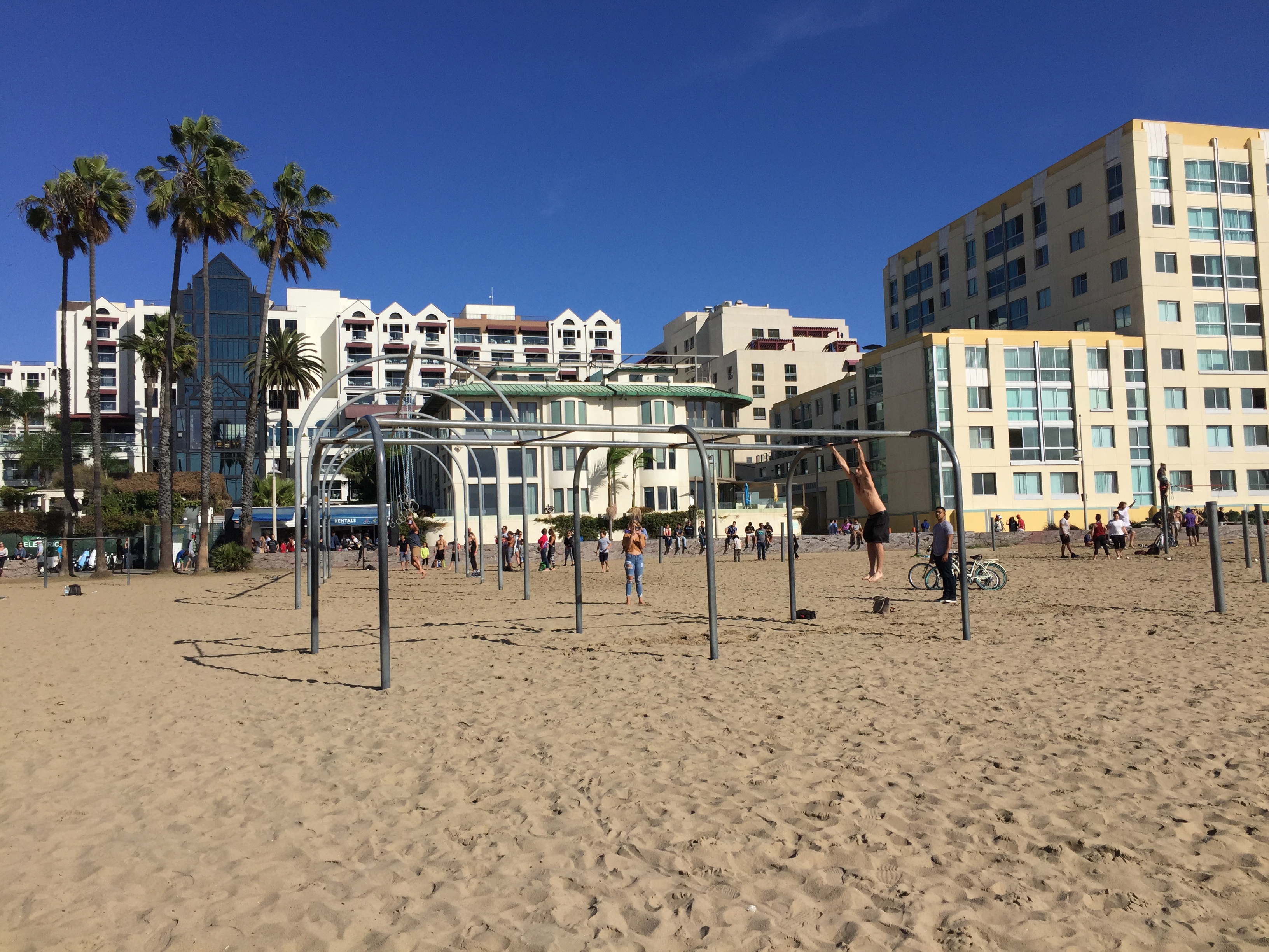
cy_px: 476
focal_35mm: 29
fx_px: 1063
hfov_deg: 61.7
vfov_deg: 48.2
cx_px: 634
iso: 32
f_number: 2.2
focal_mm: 4.15
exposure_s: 1/4950
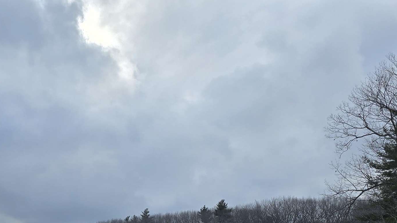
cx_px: 103
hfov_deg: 36.4
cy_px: 326
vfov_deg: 19.1
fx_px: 589
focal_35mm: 56
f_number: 1.7
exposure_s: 1/533
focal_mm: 6.3
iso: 12
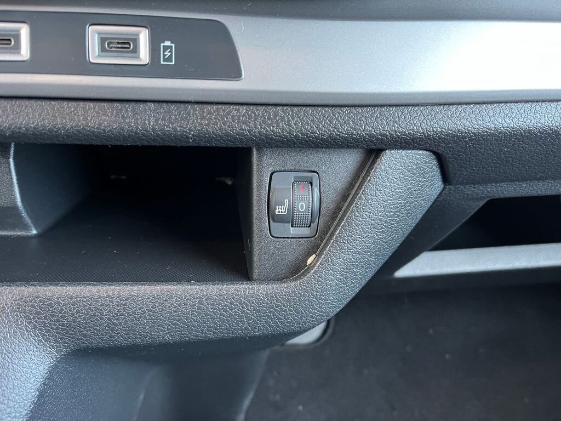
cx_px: 280
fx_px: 421
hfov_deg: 67.3
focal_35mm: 26
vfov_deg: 53.1
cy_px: 210
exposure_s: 1/60
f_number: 1.6
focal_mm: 5.1
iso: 400
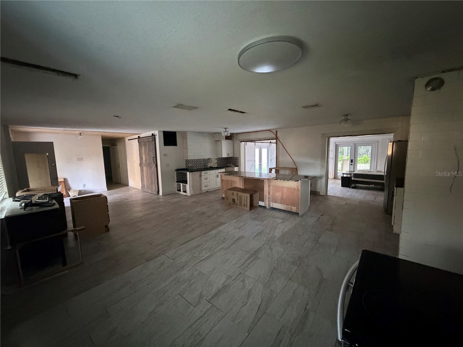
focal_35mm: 14
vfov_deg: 85.7
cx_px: 232
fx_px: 187
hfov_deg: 102.1
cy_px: 174
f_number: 2.2
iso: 1600
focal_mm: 2.22
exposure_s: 1/36
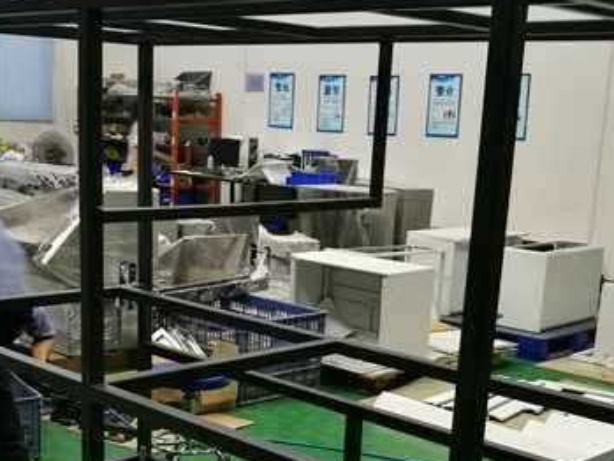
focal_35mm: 58
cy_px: 388
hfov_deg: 33.2
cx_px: 276
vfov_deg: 24.7
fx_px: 1029
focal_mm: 4.5
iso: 320
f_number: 2.2
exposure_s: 1/25
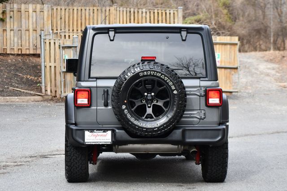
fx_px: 1012
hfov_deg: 16.1
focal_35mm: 127
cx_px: 144
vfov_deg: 10.8
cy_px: 96
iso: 250
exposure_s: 1/250
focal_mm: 85
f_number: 5.6
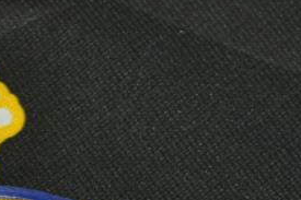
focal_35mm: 324
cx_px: -51
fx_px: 2707
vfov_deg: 4.2
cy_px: 330
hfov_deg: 6.3
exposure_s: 1/100
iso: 200
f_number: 5.6
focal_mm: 55
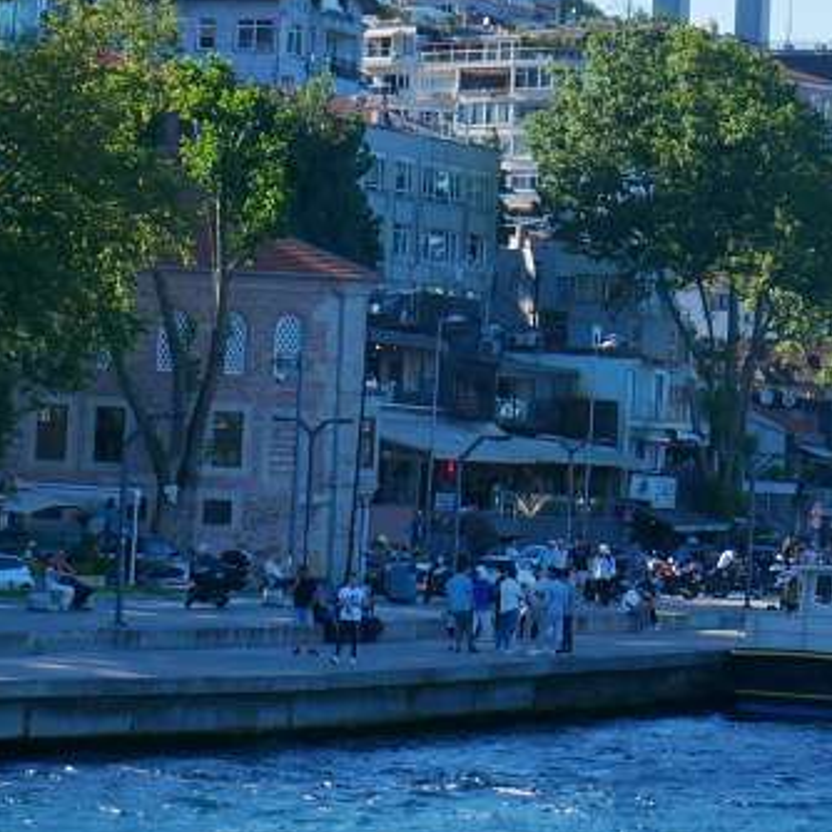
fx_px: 3535
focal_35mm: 130
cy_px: 112
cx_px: 788
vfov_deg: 13.3
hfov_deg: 13.3
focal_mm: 23
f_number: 8
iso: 200
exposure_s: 1/400
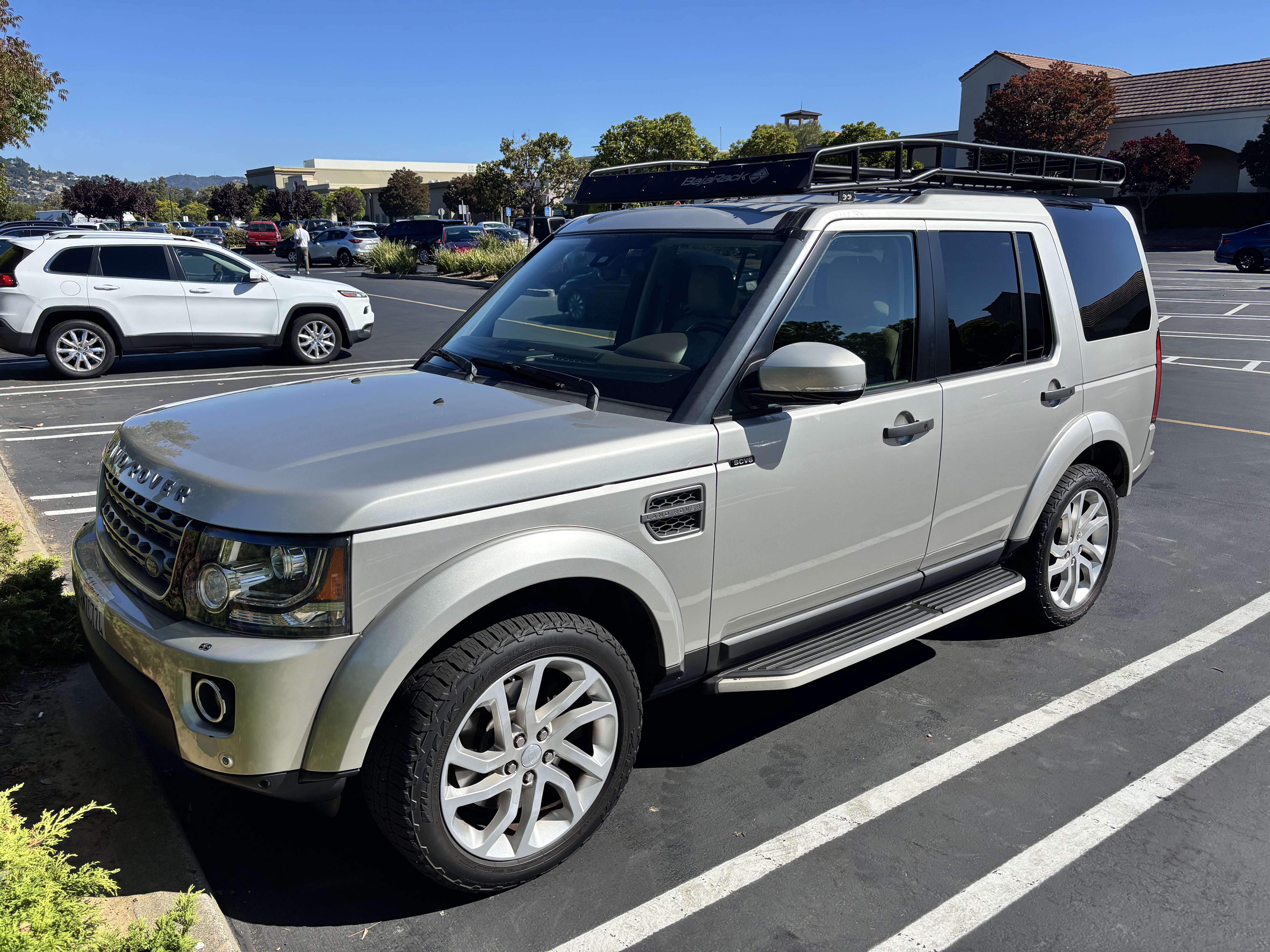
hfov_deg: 67.3
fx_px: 954
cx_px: 635
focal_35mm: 26
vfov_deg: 53.1
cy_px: 476
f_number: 1.6
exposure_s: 1/3534
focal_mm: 5.96
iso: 50
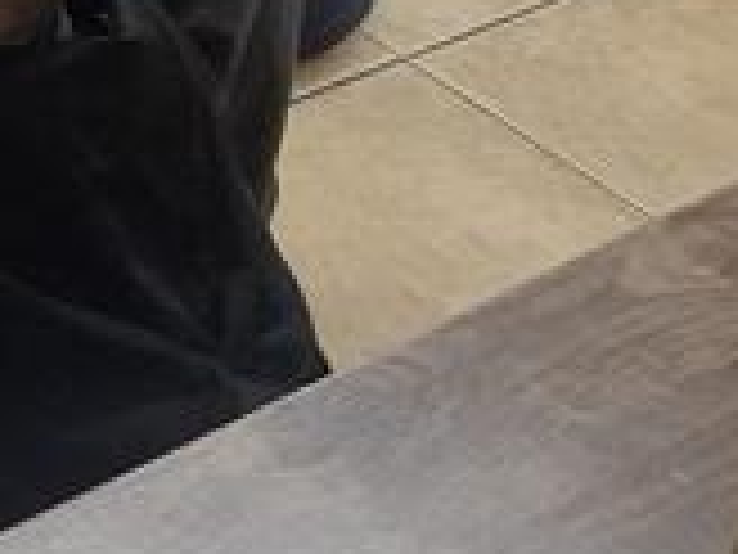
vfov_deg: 9.5
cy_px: -640
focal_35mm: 144
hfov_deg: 10.3
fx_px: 3070
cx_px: -1404
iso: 200
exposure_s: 1/50
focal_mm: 5.54
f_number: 1.8
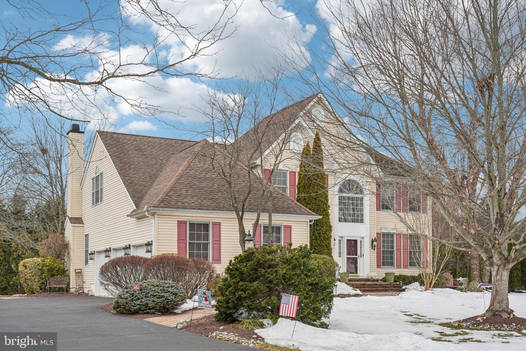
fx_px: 614
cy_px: 176
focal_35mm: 42
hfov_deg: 46.4
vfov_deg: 31.9
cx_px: 263
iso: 100
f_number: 8
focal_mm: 42
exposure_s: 1/200
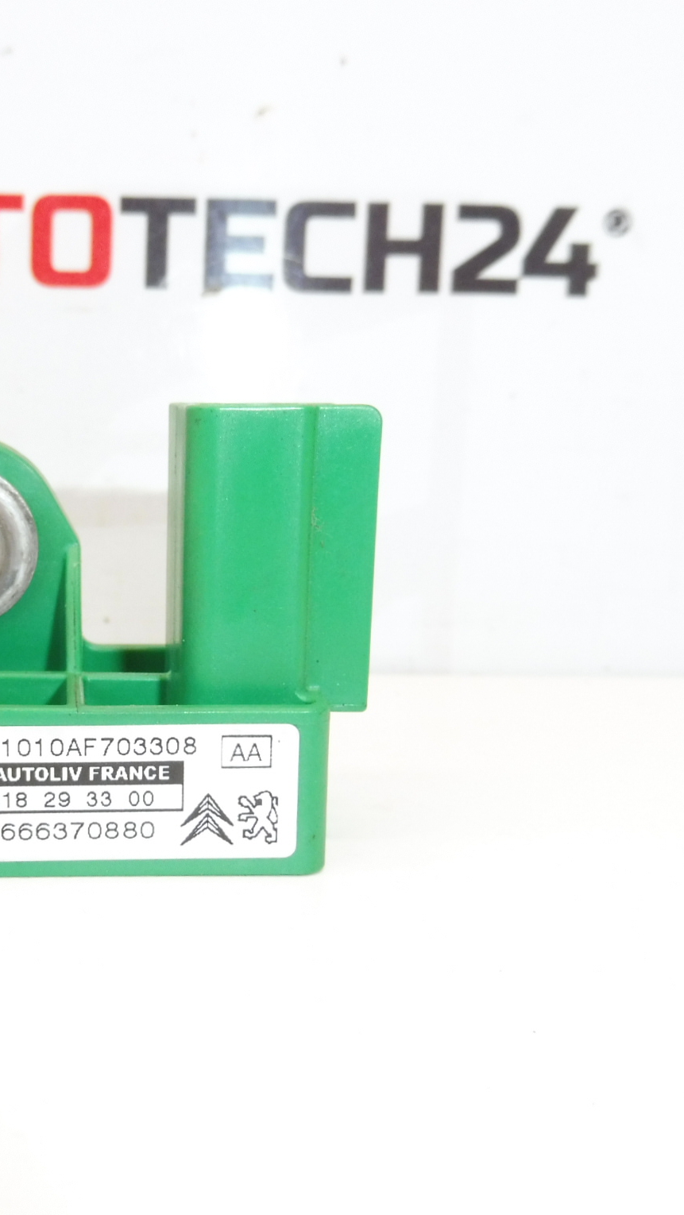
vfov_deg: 56.6
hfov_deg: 32.4
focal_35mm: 35
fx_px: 1128
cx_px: 98
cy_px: 609
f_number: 3.5
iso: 200
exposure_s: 1/80
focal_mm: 4.3
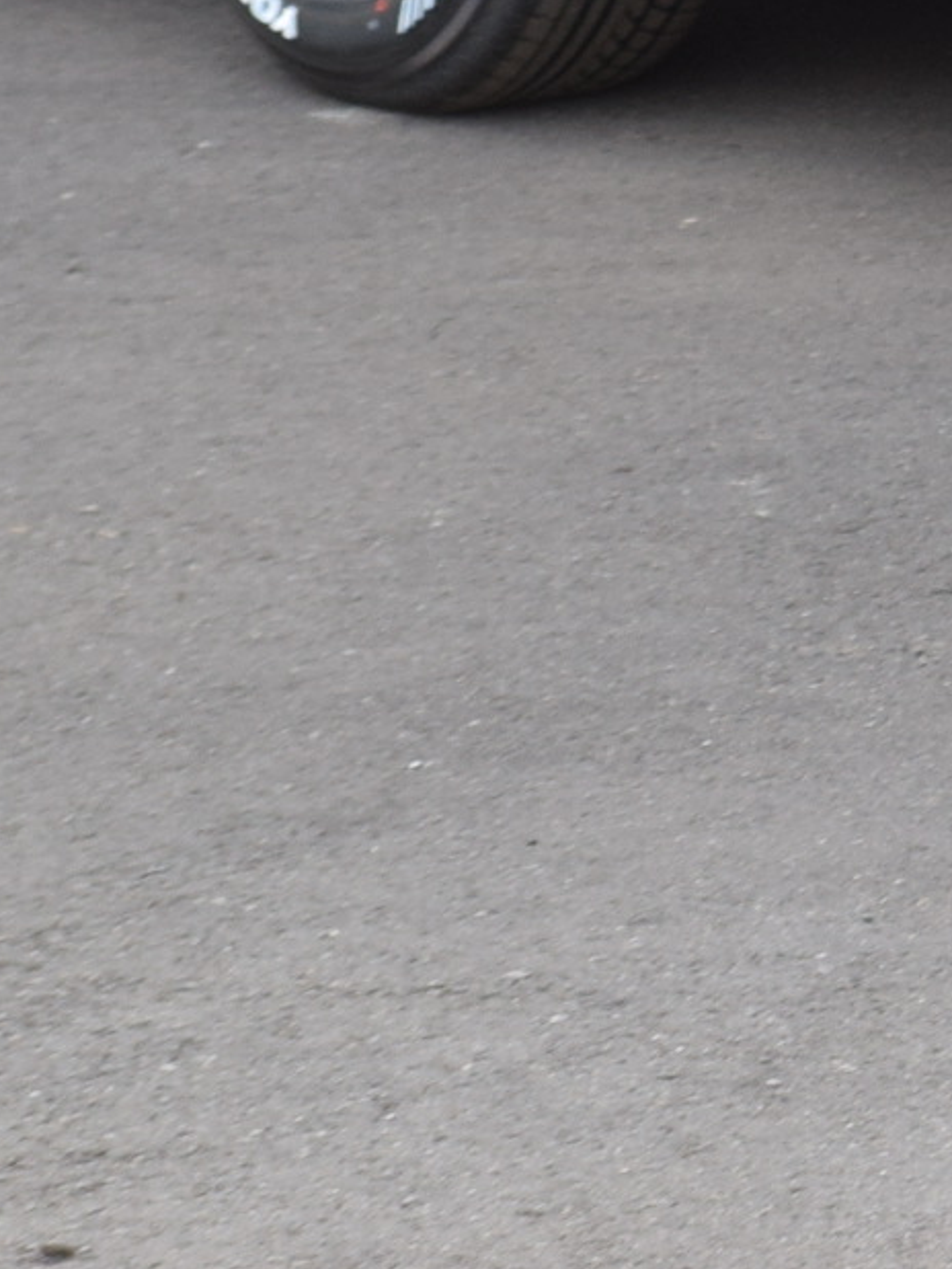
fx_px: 11518
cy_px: -764
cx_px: 2643
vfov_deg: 6.2
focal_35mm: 314
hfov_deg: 4.6
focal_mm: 45
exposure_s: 1/200
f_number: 7.1
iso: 400
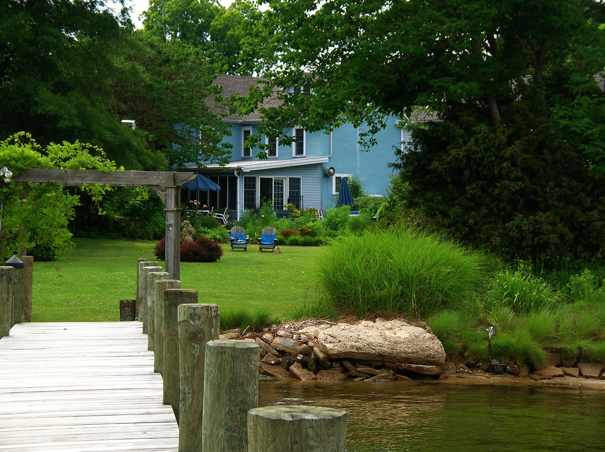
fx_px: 1903
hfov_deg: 18.1
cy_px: 226
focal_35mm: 109
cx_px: 302
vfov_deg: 13.6
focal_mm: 17.9
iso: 50
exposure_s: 1/135
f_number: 4.9
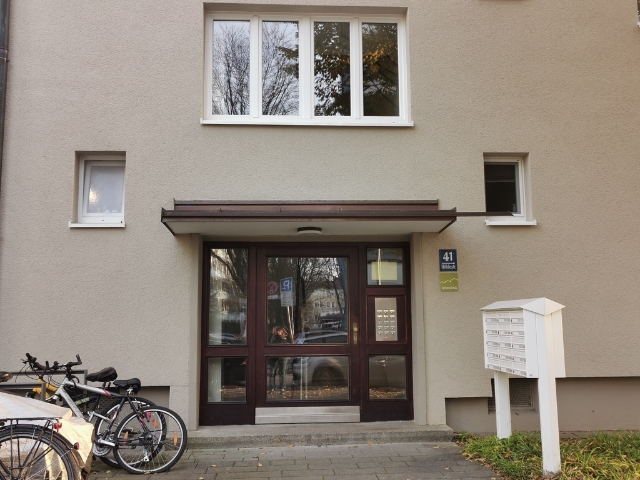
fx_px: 684
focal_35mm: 37
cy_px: 240
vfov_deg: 38.7
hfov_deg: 50.1
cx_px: 320
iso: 50
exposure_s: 1/107
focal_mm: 5.56
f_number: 1.6
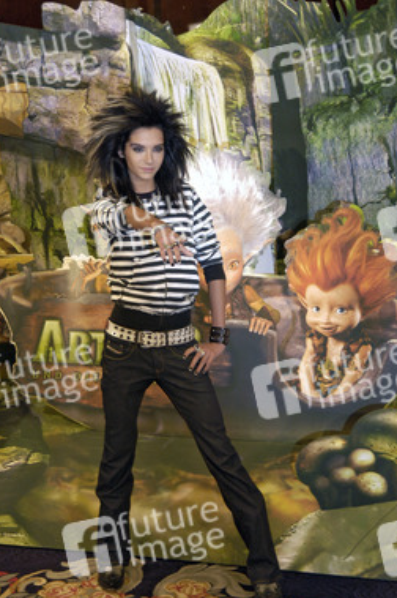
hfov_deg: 17.9
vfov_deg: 26.7
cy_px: 303
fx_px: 1259
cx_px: 189
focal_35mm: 76
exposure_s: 1/40
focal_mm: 48
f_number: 4.5
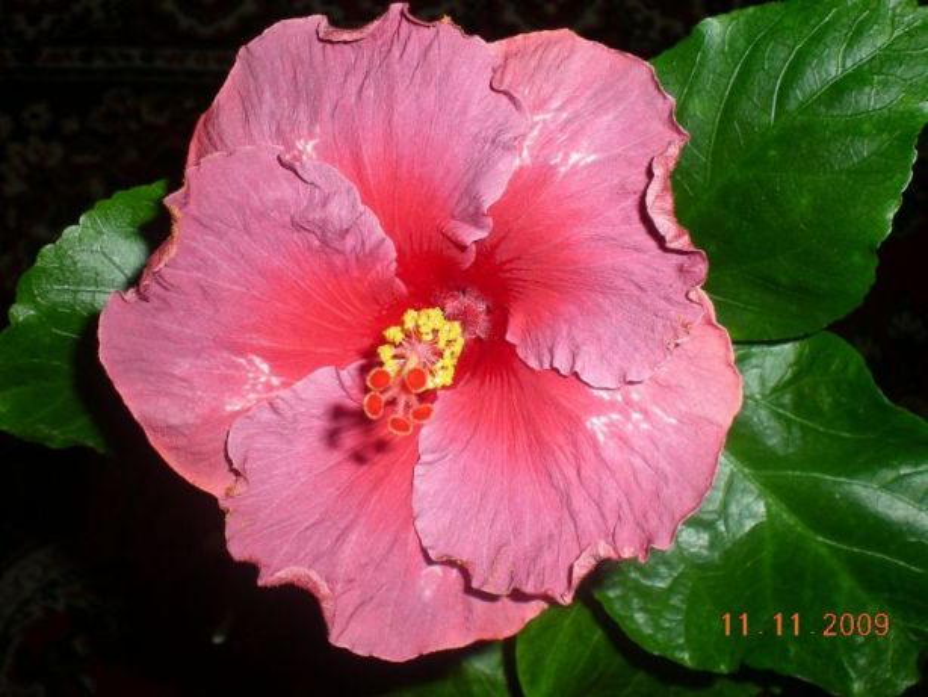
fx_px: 1180
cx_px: 464
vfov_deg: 32.9
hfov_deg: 42.9
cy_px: 348
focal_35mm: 44
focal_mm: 7.4
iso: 50
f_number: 4.9
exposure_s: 1/60
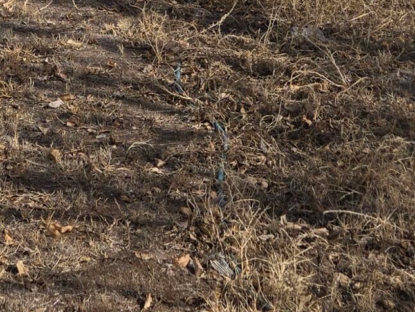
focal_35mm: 107
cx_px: 7
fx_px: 1283
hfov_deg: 18.0
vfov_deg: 12.4
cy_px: -288
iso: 25
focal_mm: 5.4
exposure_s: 1/2169
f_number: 1.8
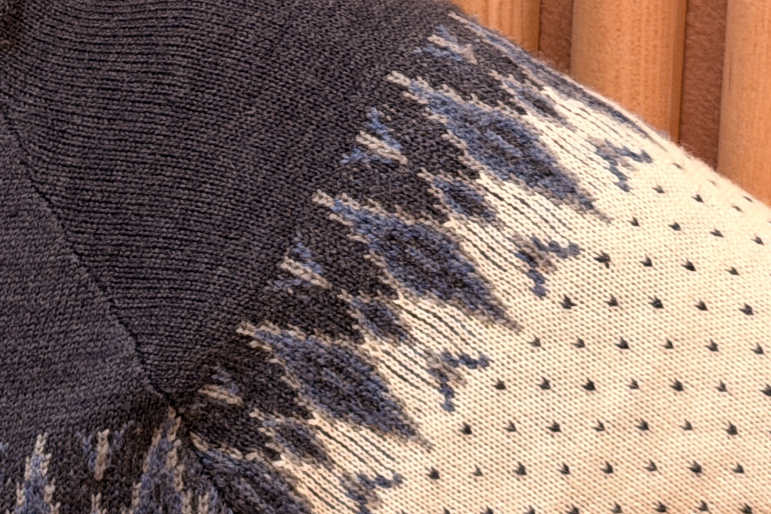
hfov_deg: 14.5
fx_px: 2934
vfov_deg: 9.9
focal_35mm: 137
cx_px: -166
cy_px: -61
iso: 160
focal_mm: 6.76
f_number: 1.78
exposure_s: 1/50
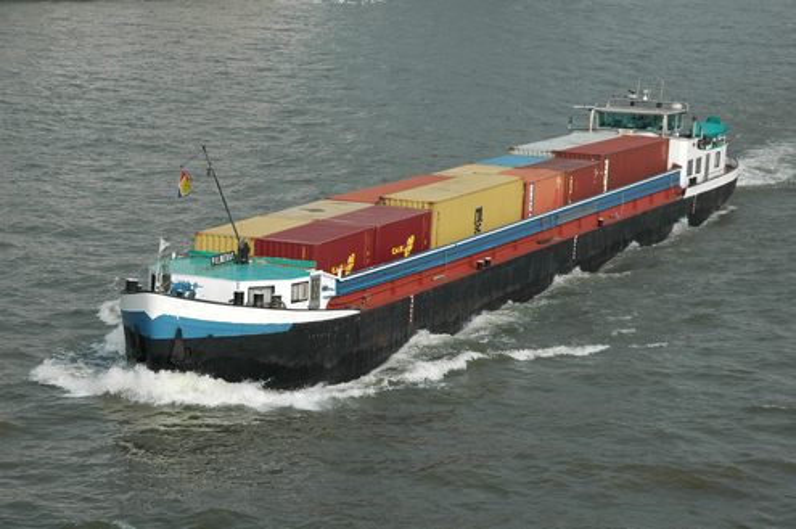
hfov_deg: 17.5
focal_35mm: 117
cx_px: 398
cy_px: 264
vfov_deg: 11.7
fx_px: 2584
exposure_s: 1/400
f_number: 11
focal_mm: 78
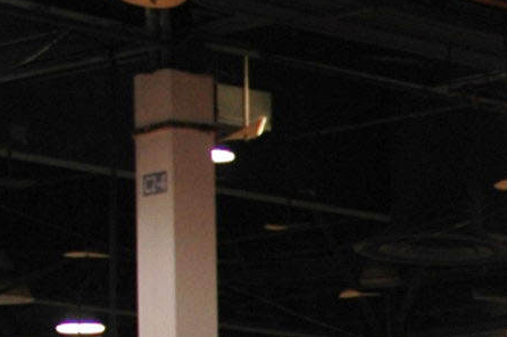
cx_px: 1304
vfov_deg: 5.4
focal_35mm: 243
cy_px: 898
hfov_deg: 7.8
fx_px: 3417
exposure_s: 1/30
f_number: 3.8
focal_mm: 24
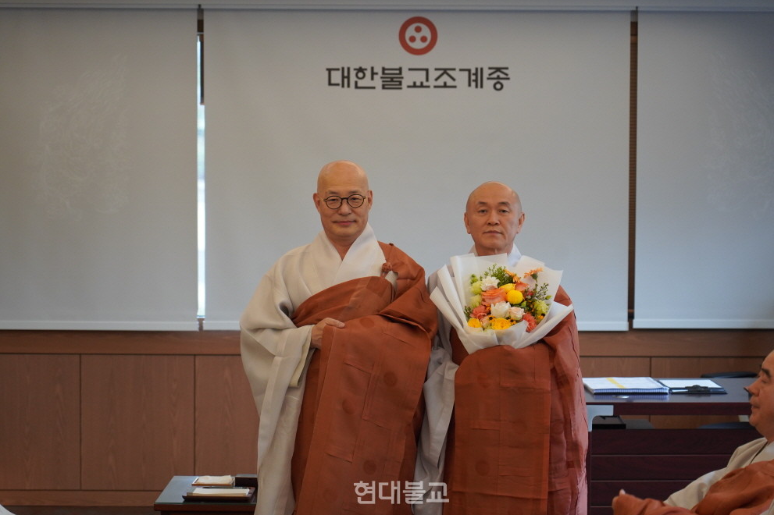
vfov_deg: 12.9
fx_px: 2278
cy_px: 256
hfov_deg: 19.3
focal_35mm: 106
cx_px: 390
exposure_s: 1/160
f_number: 4
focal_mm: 105
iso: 2000
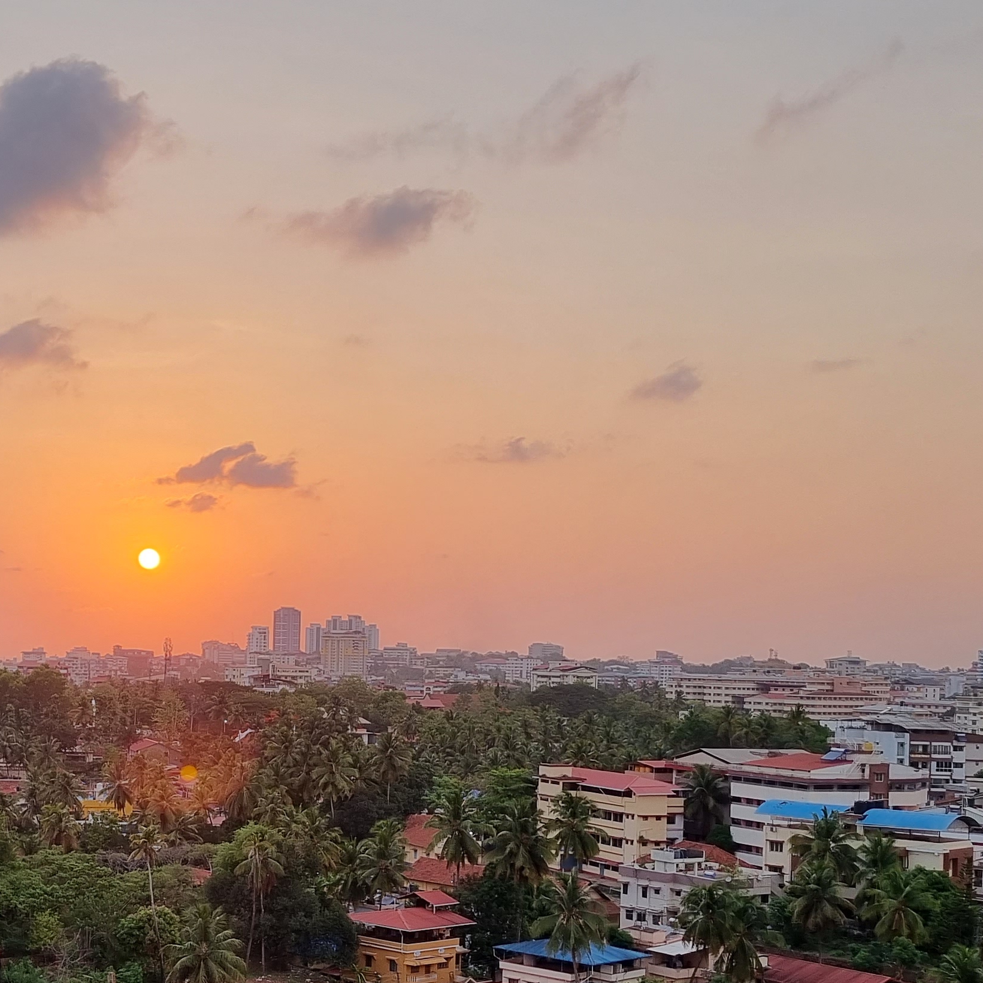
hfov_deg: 29.7
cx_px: 176
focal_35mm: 56
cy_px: 676
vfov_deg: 30.3
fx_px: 1799
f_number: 1.8
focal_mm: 5.4
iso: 50
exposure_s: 1/786
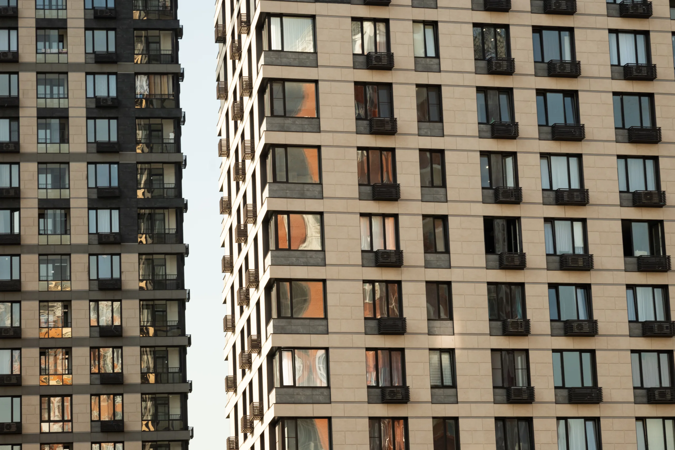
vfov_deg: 11.4
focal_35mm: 120
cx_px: 338
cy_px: 225
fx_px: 2250
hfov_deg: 17.1
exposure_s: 1/160
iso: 125
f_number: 10
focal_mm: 80
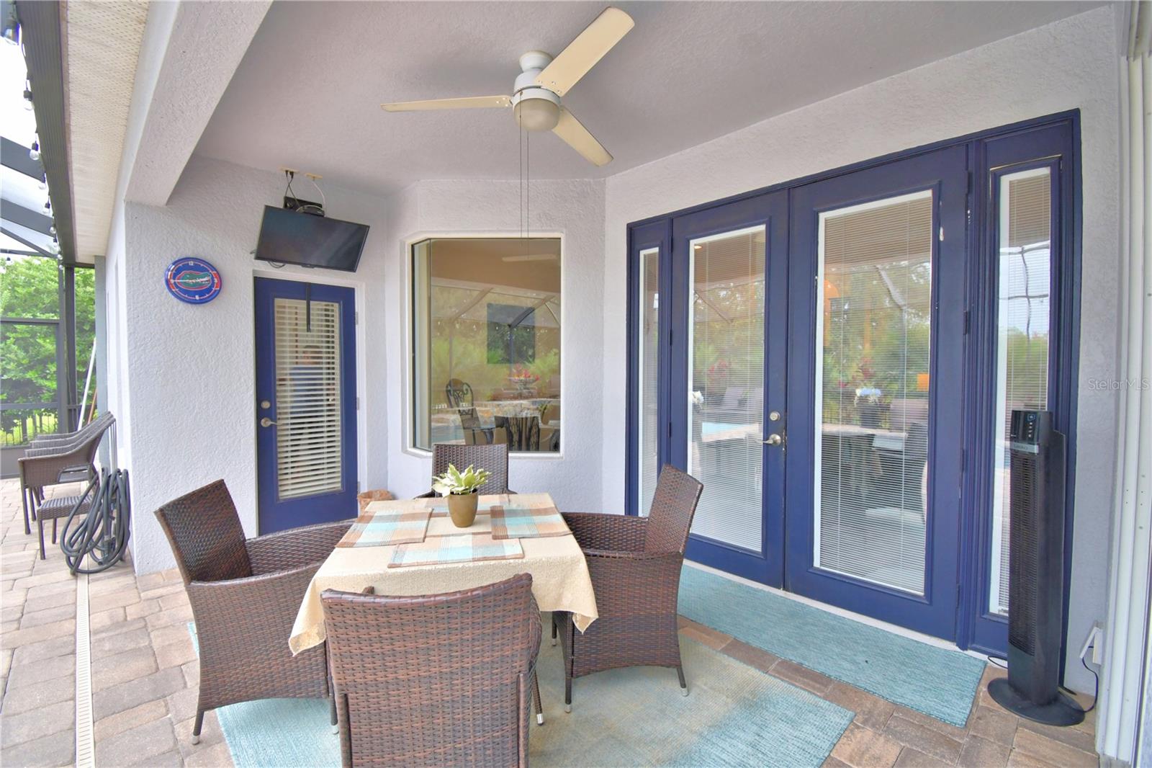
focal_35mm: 15
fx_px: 480
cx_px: 576
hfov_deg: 100.4
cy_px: 384
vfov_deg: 77.3
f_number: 4.5
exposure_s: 1/125
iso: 400
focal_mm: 10
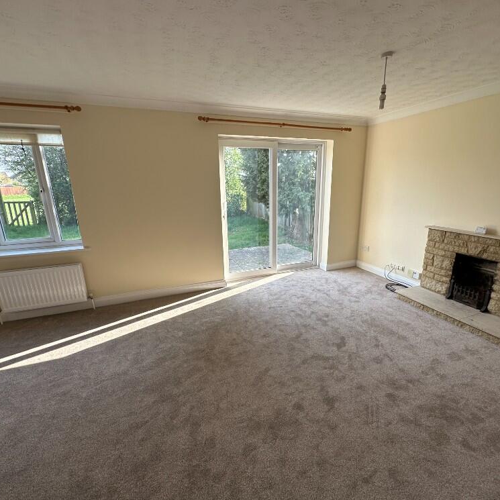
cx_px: 258
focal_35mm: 17
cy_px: 257
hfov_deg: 83.9
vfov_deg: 83.9
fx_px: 278
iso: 40
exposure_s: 1/131
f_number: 2.2
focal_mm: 2.22
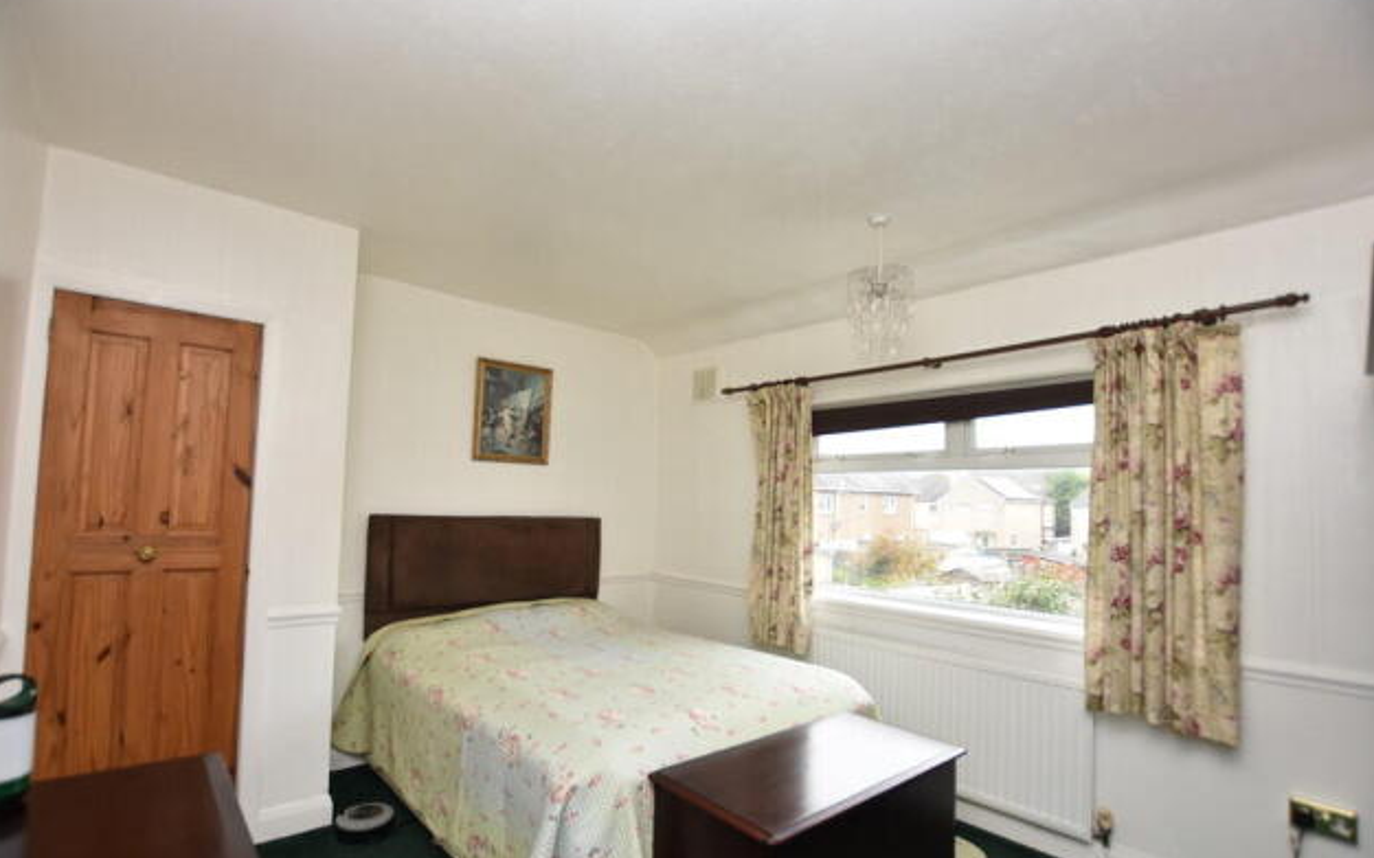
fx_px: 599
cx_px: 671
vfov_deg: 71.2
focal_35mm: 16
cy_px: 447
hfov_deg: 97.8
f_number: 4
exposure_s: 1/60
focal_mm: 10
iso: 220
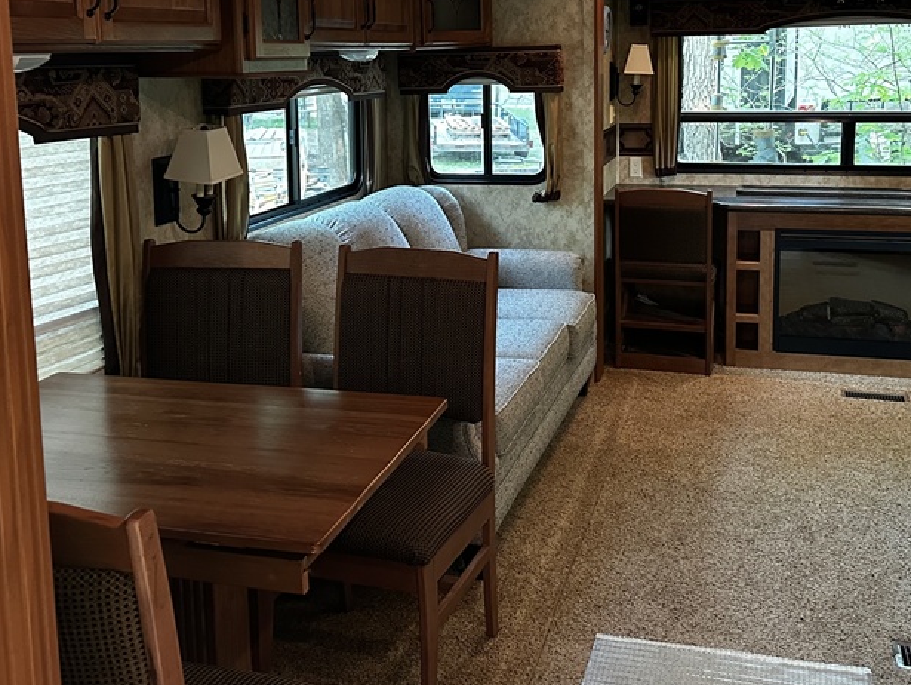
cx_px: 524
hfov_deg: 47.7
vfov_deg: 36.2
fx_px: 1027
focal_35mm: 39
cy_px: 193
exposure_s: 1/60
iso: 800
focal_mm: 6.86
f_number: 1.78
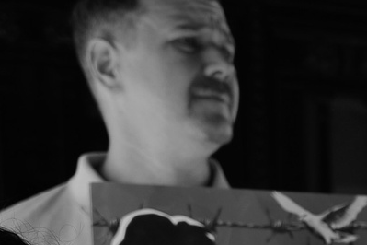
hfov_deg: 12.2
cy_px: 615
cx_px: 667
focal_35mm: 154
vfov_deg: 8.1
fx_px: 1570
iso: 100
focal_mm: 24
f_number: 2.8
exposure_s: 1/200
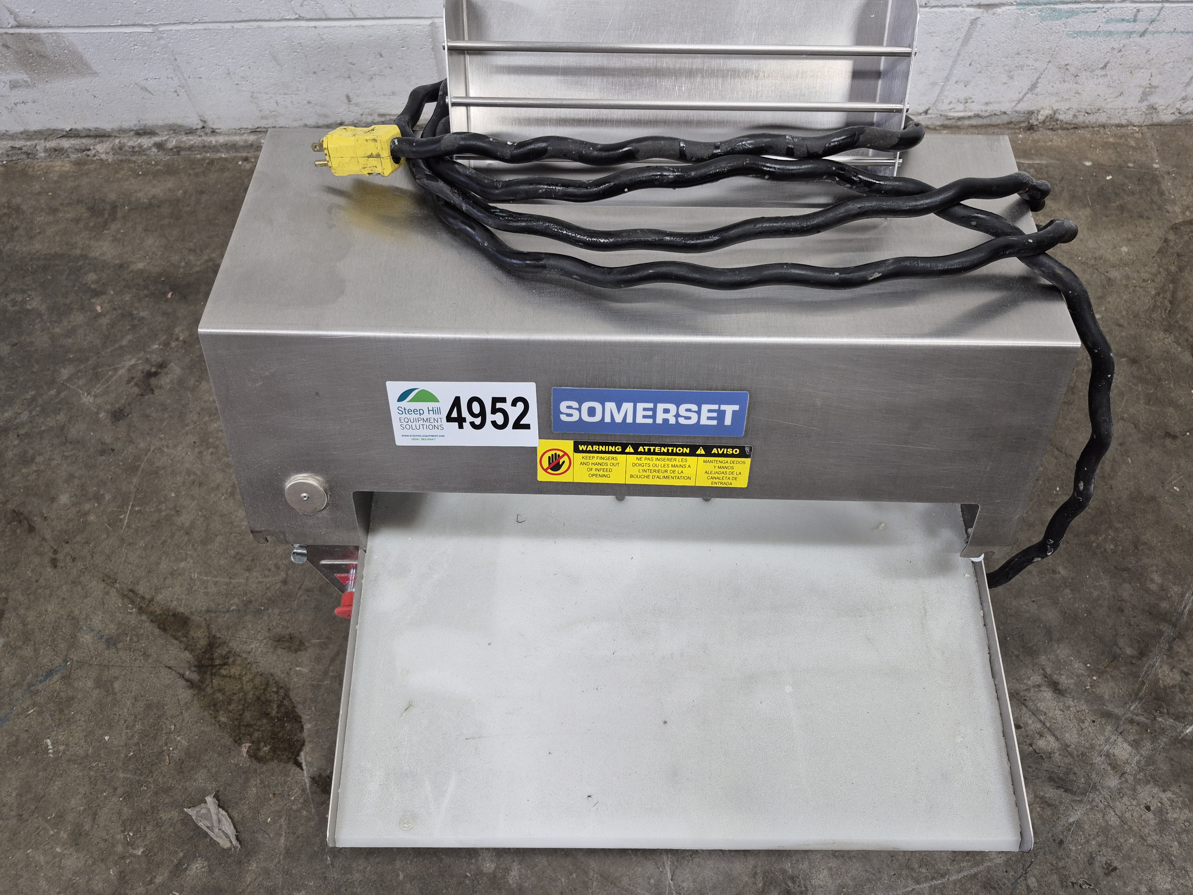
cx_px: 596
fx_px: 793
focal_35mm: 23
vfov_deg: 58.9
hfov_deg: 73.9
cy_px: 448
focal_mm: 5.4
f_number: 1.8
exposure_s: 1/120
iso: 250
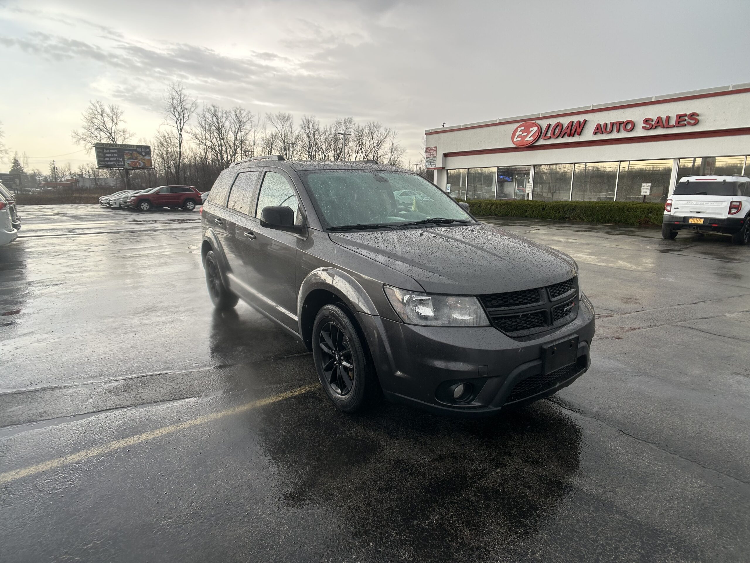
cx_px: 375
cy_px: 282
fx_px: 563
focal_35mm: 26
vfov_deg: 53.1
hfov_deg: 67.3
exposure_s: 1/471
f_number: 1.5
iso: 50
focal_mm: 5.7
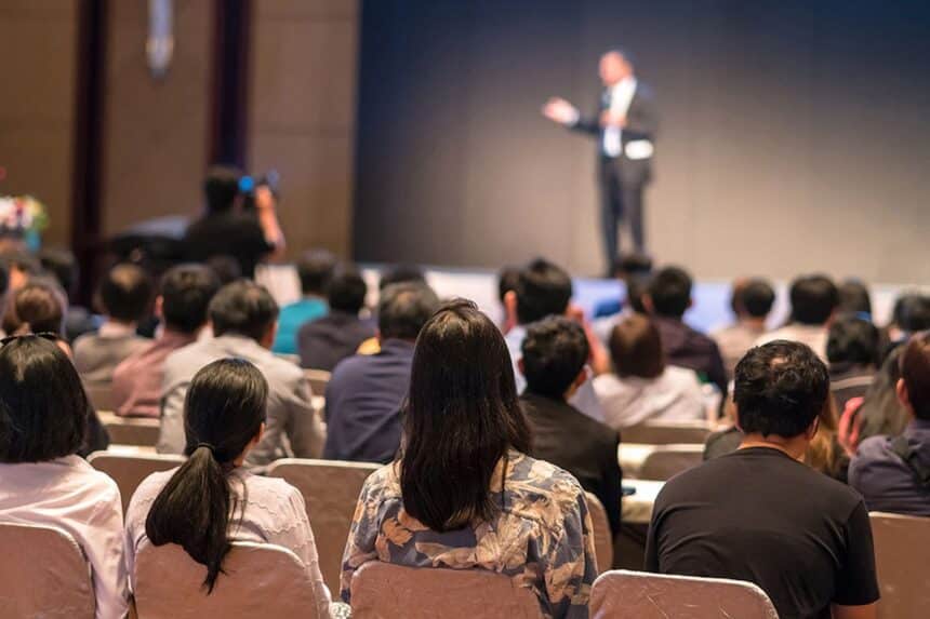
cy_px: 310
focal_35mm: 128
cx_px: 465
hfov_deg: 16.1
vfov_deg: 10.7
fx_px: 3293
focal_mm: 85
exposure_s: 1/50
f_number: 2
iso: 1600
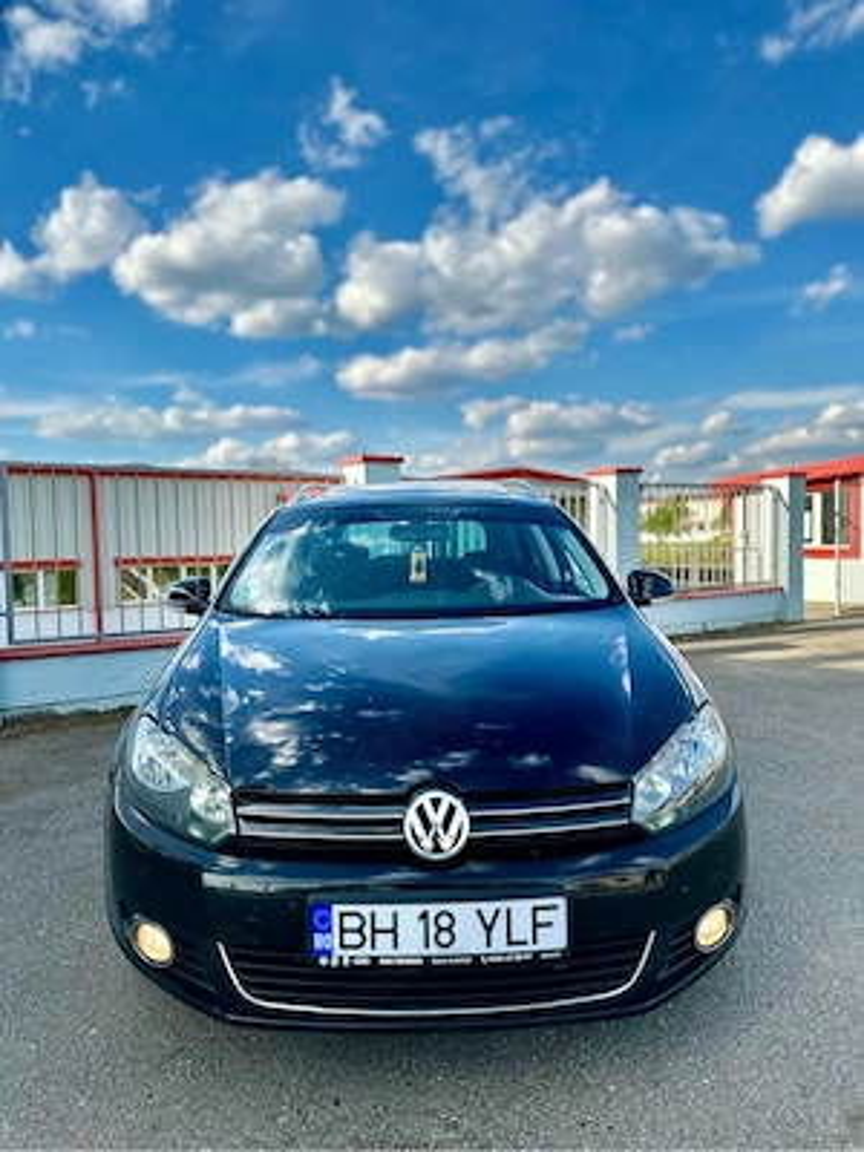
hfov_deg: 56.8
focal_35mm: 24
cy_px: 576
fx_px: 799
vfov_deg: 71.6
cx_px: 432
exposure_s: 1/3058
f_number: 1.78
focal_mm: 6.86
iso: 80
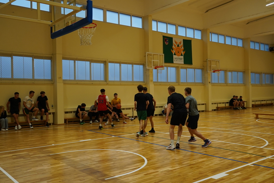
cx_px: 137
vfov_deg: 36.9
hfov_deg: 53.1
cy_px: 92
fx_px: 274
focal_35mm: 36
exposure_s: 1/160
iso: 1000
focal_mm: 24
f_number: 4
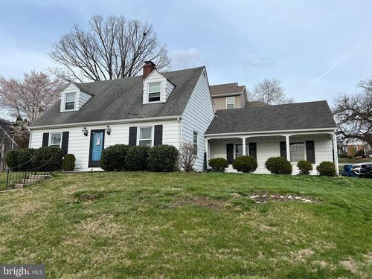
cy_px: 140
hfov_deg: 67.3
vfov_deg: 53.1
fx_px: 279
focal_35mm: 26
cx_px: 186
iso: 50
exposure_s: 1/2123
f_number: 1.5
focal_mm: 5.7
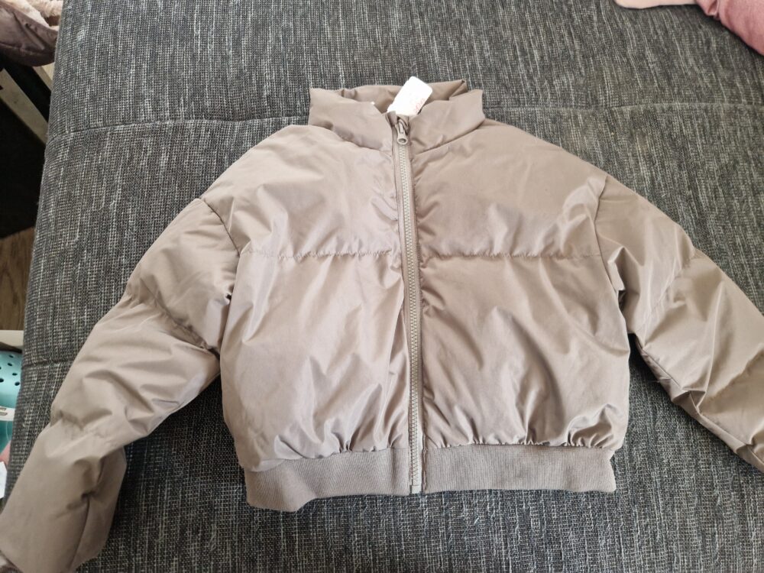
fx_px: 508
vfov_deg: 58.9
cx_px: 382
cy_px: 286
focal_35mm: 23
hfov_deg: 73.9
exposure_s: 1/100
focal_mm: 5.4
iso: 100
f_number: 1.8
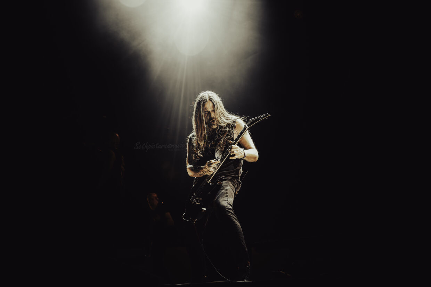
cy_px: 144
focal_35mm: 46
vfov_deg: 29.4
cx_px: 216
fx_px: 547
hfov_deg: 43.0
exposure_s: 1/160
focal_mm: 45.7
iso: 500
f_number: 2.8
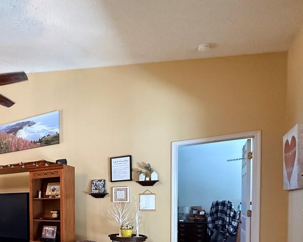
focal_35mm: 29
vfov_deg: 45.9
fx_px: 260
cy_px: 211
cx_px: 18
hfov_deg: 51.5
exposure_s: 1/60
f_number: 2.2
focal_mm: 2.22
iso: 800
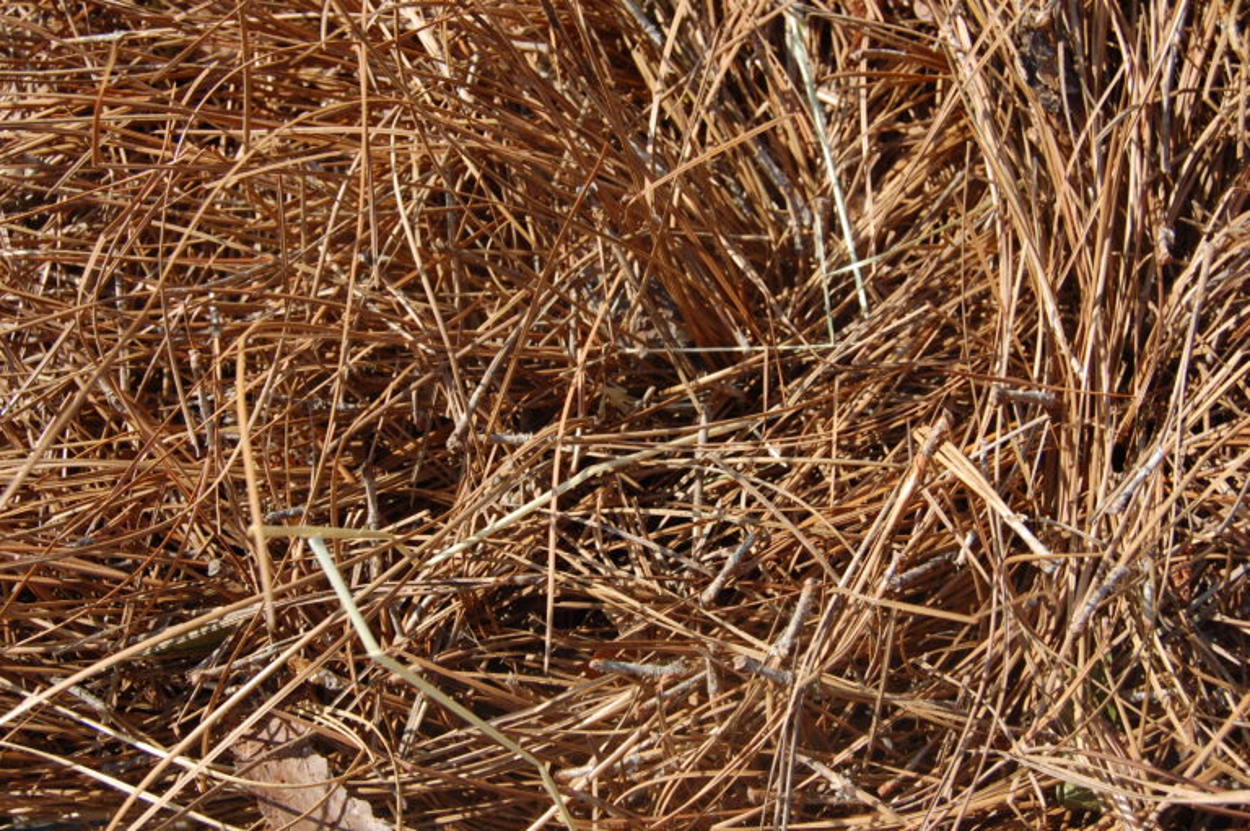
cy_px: 416
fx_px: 1613
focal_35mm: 46
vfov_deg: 28.9
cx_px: 625
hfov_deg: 42.3
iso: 200
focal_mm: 31
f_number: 7.1
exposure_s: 1/200
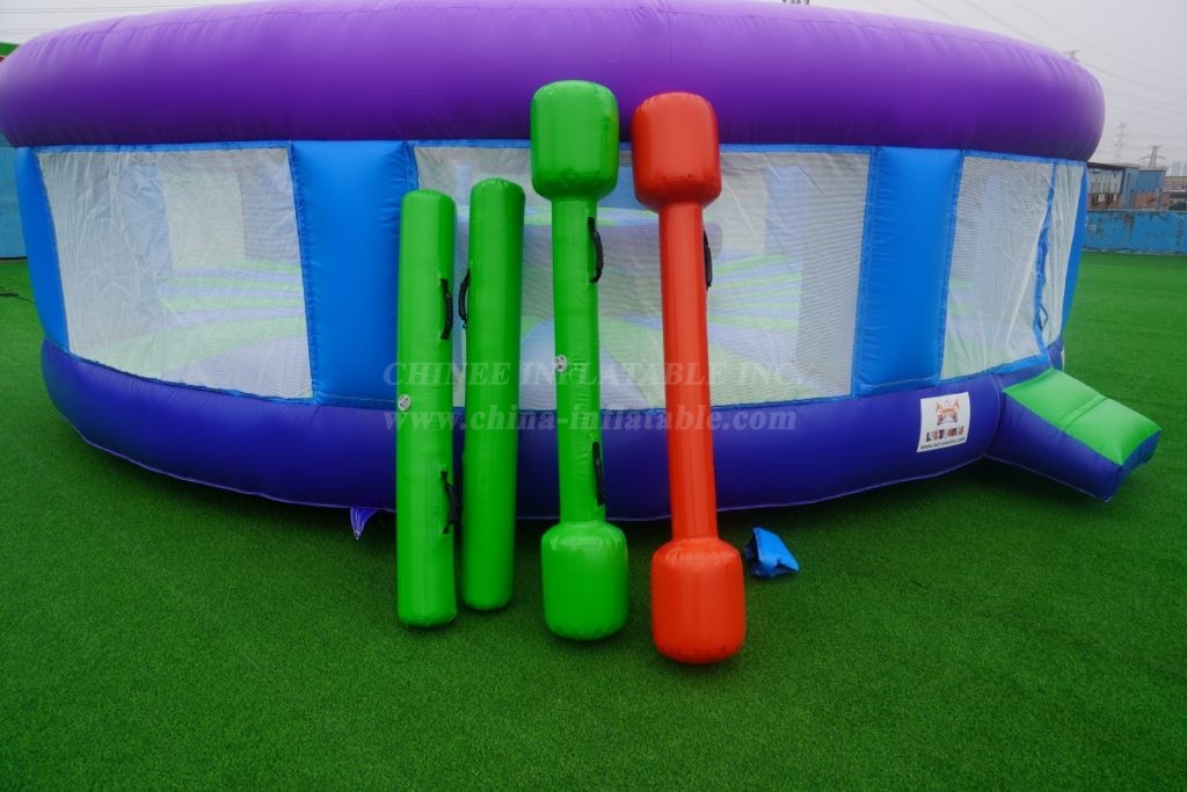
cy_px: 396
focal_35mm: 24
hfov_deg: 73.7
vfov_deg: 53.1
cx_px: 594
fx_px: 791
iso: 100
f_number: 9
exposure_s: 1/125
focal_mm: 16
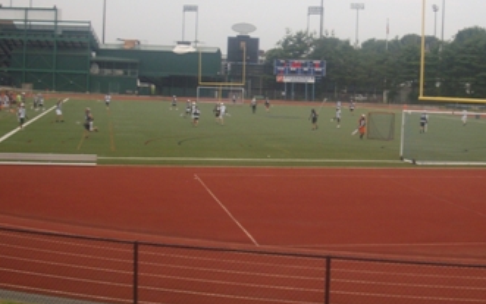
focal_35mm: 71
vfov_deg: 18.3
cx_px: 351
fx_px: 941
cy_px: 104
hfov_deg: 28.6
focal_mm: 6.2
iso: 80
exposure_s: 1/125
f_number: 5.6
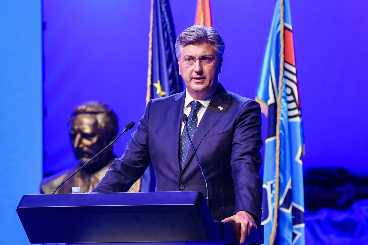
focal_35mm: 200
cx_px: 184
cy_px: 122
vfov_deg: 6.9
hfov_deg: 10.3
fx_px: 2044
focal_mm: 200
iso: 1000
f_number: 3.2
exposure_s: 1/400
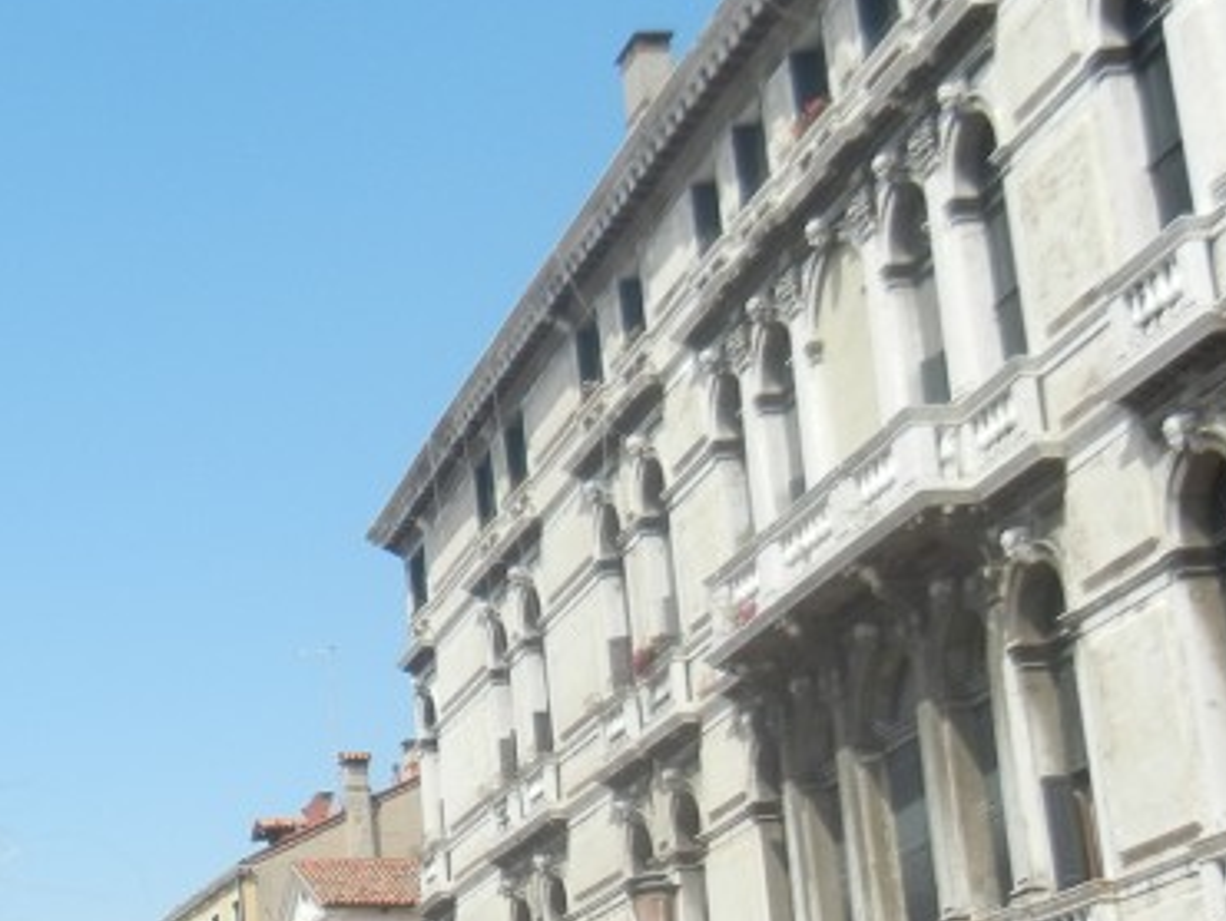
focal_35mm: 83
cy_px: 613
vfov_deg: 17.8
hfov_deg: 21.9
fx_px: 2942
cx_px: -215
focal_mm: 5.4
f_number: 7
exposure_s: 1/301
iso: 160
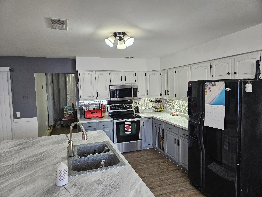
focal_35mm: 23
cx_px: 131
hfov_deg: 73.9
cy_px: 98
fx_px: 174
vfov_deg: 58.9
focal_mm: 5.4
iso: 200
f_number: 1.8
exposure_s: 1/120
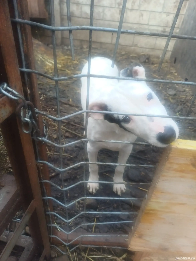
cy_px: 130
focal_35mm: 25
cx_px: 98
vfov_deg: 69.4
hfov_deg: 54.9
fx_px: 189
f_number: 1.8
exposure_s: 1/106
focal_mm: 4.65
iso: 50
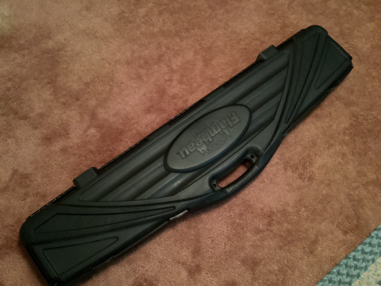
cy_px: 143
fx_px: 341
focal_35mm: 31
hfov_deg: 58.3
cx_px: 190
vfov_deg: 45.4
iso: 800
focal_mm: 3.3
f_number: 2.4
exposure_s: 1/15
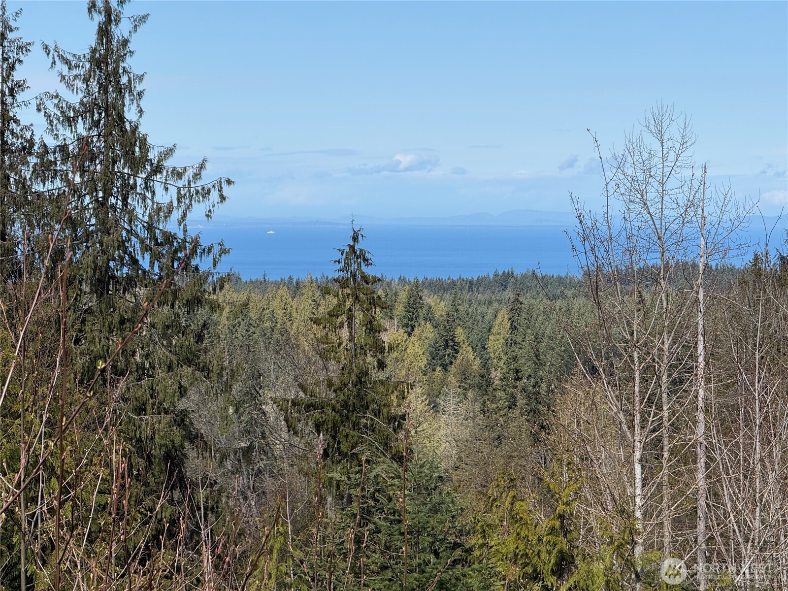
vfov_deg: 12.3
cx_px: 394
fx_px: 2732
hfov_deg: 16.4
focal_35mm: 120
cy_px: 296
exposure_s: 1/1916
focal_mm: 15.66
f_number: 2.8
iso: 50
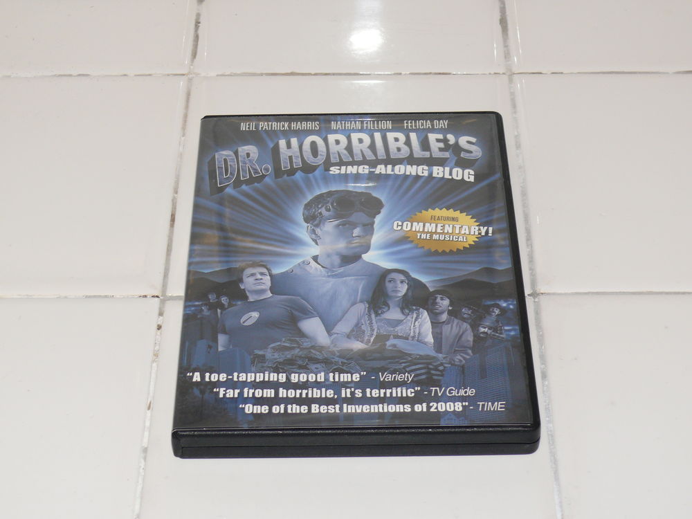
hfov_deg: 23.3
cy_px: 260
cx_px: 346
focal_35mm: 84
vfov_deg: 17.6
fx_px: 1679
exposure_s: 1/30
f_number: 3.2
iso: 100
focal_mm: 13.4
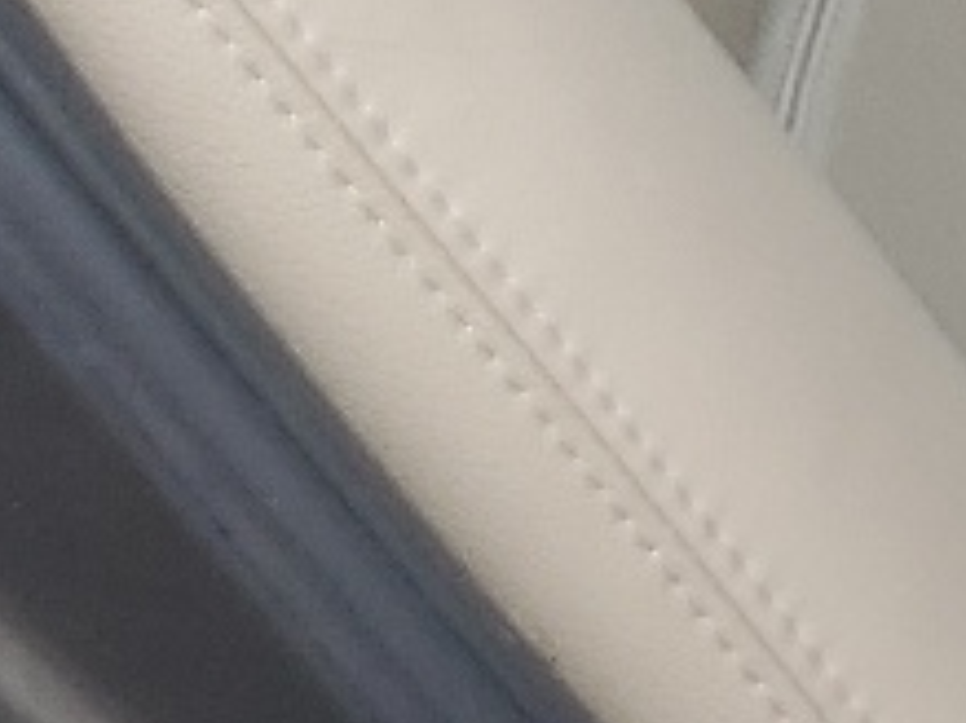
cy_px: -1398
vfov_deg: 7.0
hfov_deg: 10.0
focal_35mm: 190
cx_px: 1619
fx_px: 5299
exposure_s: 1/250
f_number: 1.5
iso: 50
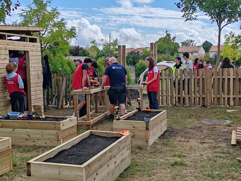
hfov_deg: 38.9
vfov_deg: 29.7
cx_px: 120
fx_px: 341
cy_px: 90
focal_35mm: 49
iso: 50
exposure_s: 1/860
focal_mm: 6.12
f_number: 1.9
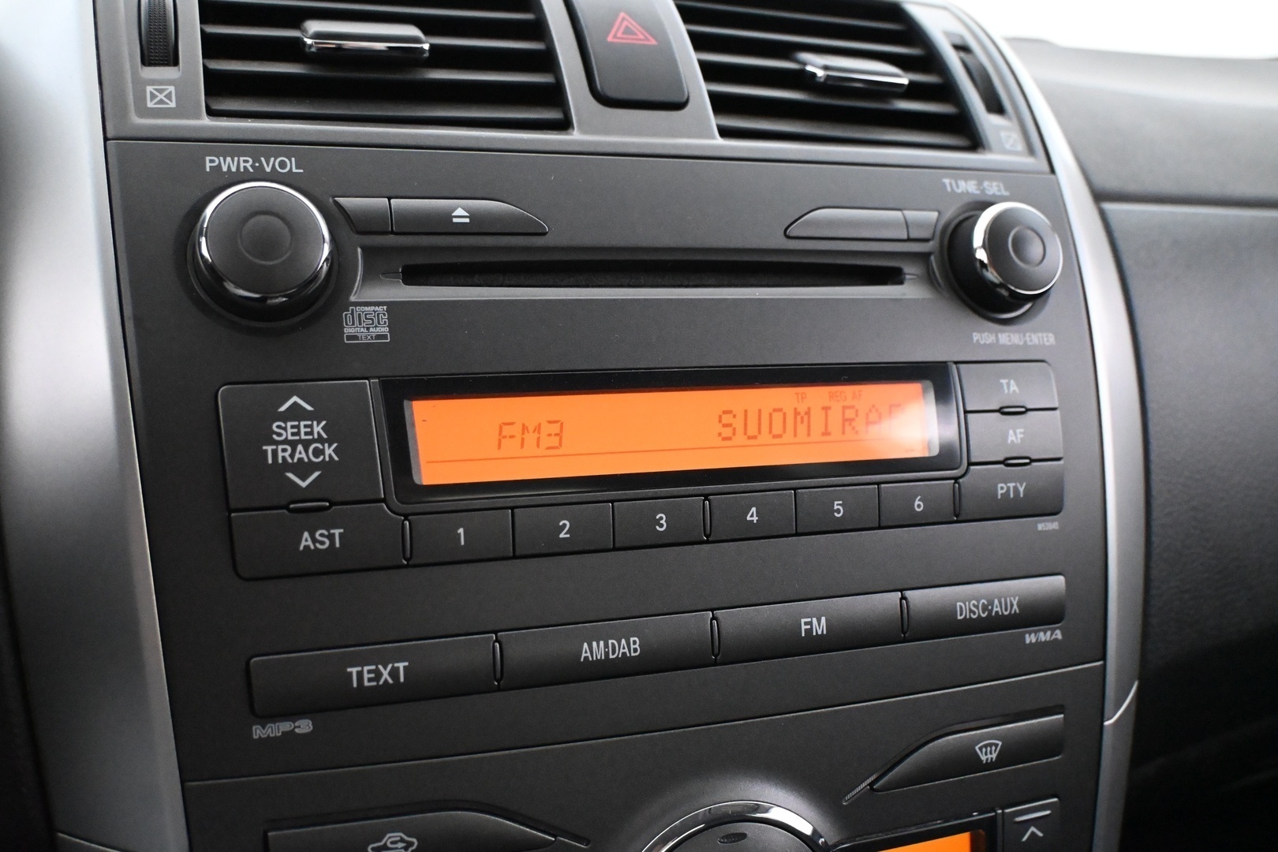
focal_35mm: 34
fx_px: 1198
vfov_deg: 39.1
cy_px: 426
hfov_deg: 56.1
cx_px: 639
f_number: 4
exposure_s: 1/60
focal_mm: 22.5
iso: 8000
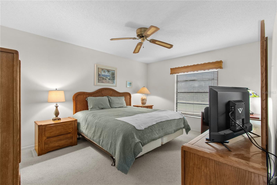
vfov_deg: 77.3
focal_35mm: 15
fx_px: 115
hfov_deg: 100.4
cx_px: 138
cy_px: 92
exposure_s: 1/1.67
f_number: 7.1
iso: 640
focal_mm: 10
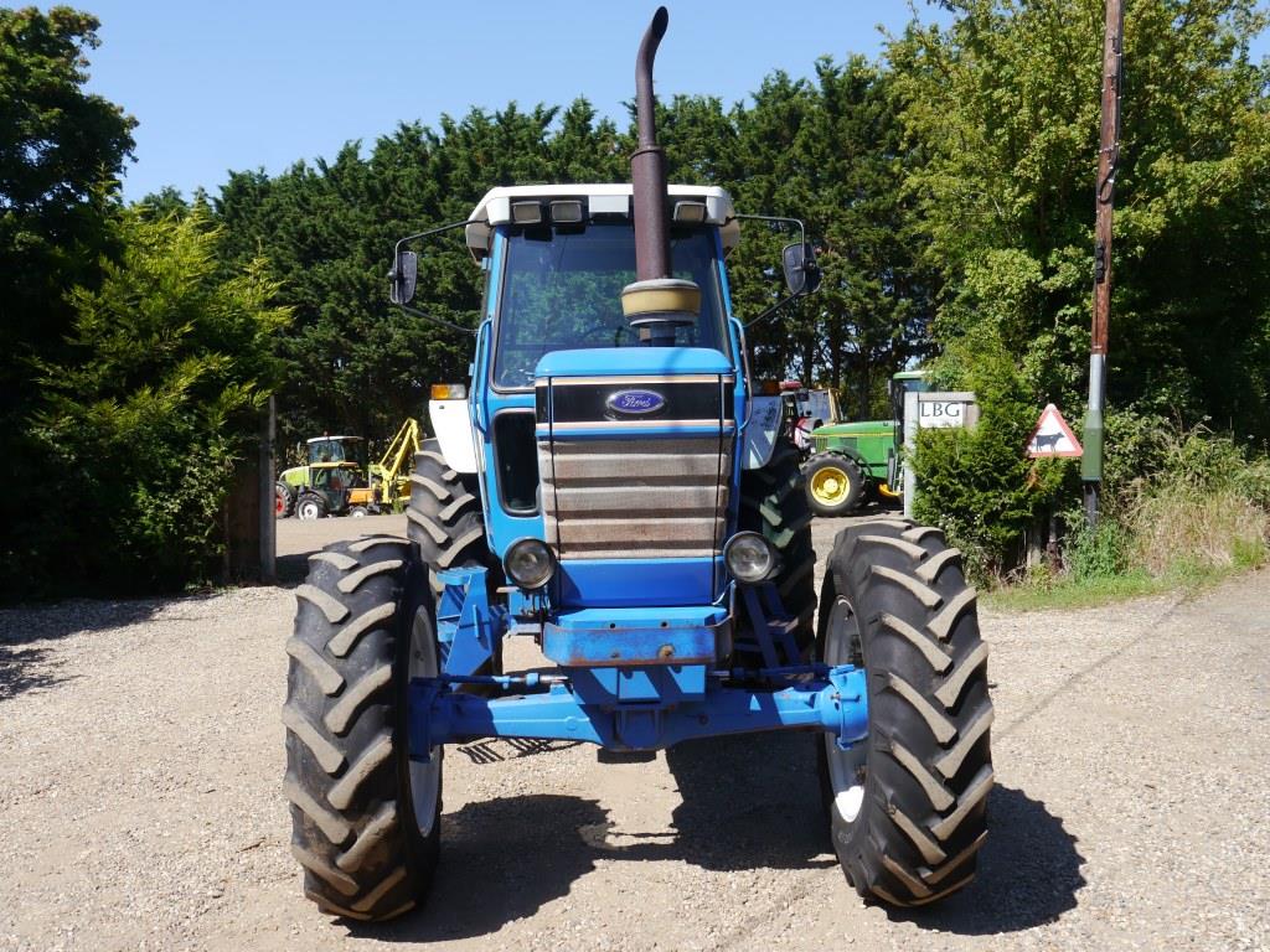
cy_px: 476
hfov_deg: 56.8
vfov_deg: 44.2
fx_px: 1174
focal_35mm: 32
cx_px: 635
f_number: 7.1
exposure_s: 1/320
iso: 160
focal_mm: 16
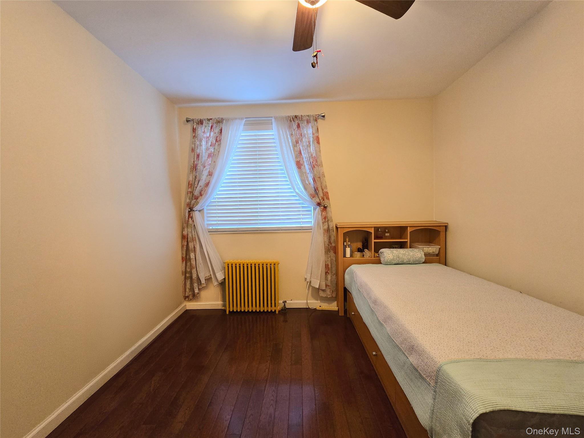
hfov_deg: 106.2
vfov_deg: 89.9
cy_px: 219
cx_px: 292
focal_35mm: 13
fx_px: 219
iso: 400
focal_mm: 2.2
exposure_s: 1/60
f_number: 2.2
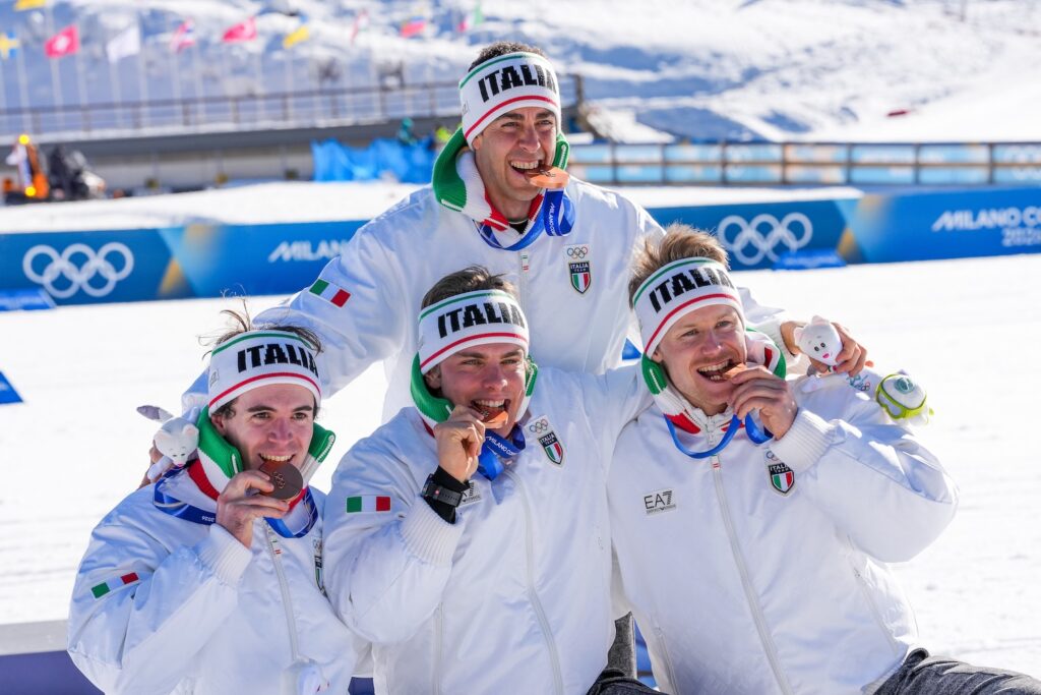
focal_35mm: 150
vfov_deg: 9.2
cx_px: 520
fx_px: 4338
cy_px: 348
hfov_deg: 13.7
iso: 500
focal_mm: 150
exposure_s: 1/1250
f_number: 9
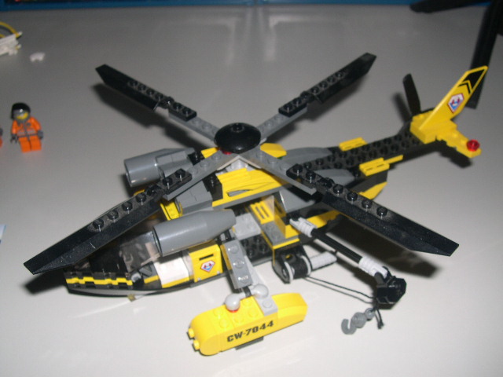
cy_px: 188
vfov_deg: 37.7
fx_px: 552
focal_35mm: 38
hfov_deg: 49.0
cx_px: 252
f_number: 7.6
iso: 100
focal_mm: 8
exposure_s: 1/60
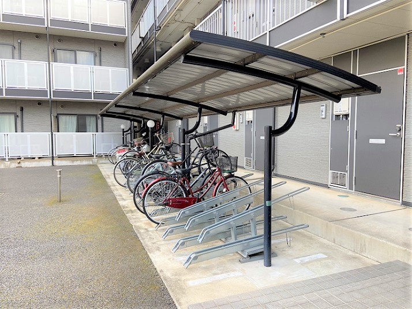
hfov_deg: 67.3
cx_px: 206
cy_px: 154
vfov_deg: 53.0
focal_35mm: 26
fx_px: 309
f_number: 1.8
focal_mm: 4.25
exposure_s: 1/122
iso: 40
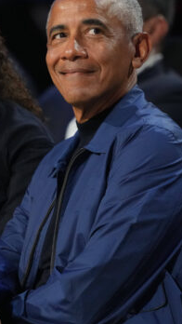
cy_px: 152
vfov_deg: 3.2
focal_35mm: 684
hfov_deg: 1.8
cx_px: 72
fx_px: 5863
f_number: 2.8
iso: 5000
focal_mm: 300
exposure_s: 1/1250
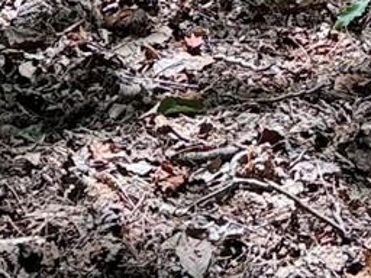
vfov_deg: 6.3
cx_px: 172
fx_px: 2058
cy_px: -827
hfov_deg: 10.3
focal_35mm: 192
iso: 80
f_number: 1.78
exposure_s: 1/154
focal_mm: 6.76
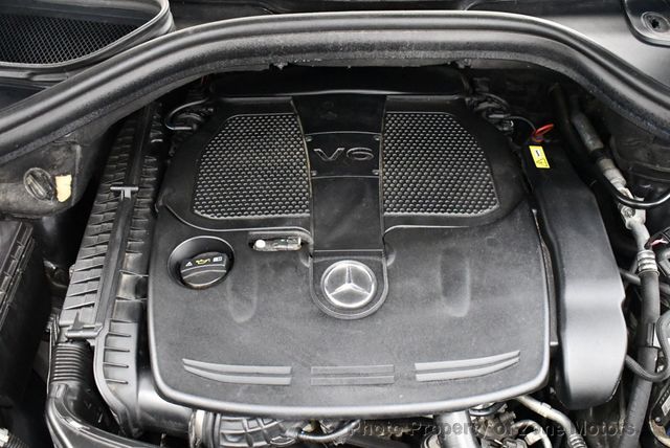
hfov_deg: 53.1
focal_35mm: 36
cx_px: 335
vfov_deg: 36.9
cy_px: 224
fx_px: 671
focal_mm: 18
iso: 6400
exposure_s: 1/60
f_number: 3.5
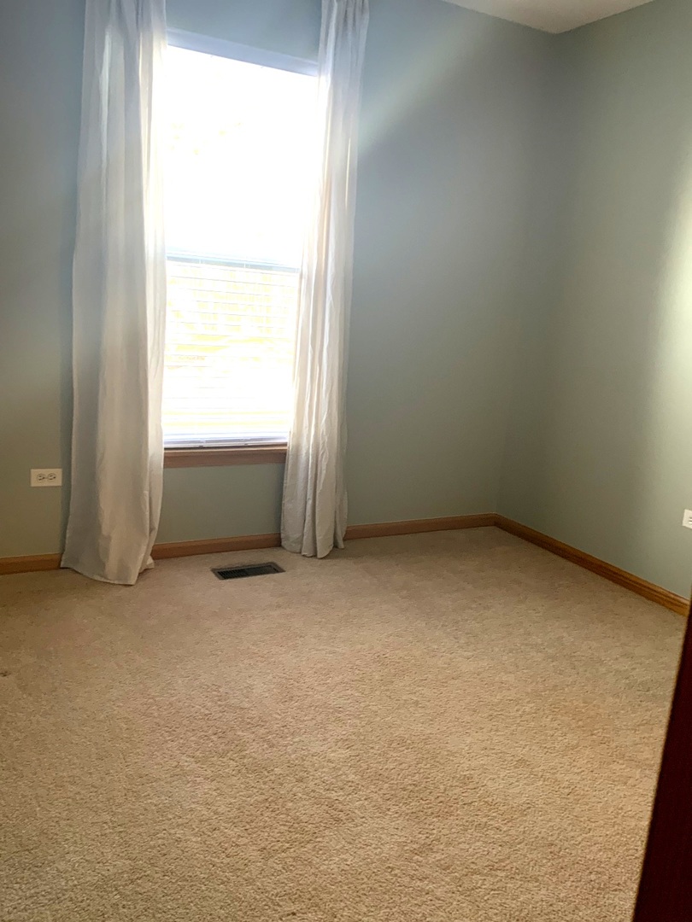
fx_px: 773
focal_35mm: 29
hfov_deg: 48.2
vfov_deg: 61.7
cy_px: 461
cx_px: 346
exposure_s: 1/60
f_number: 1.8
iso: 80
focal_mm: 3
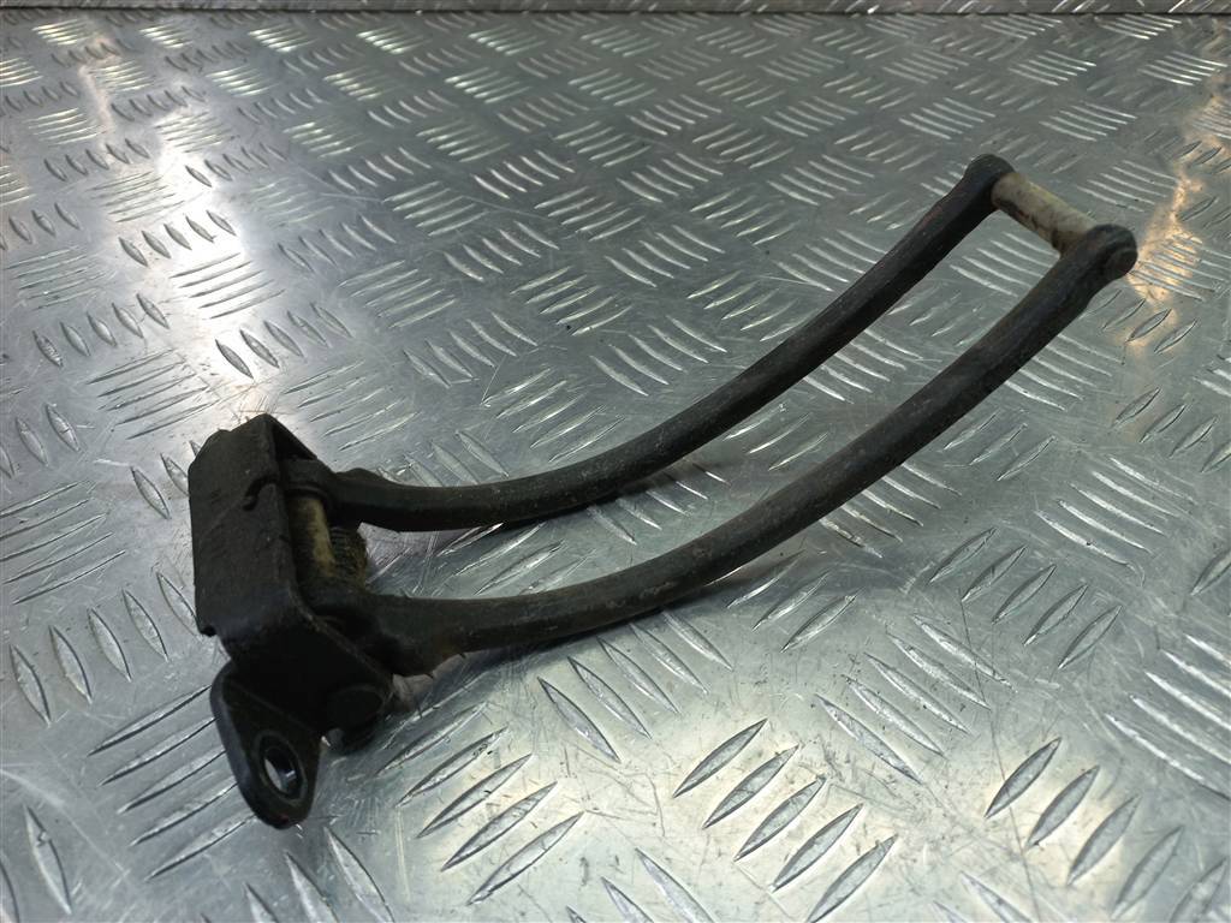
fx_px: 889
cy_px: 462
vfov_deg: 54.9
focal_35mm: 25
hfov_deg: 69.4
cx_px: 616
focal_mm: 4.6
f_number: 1.8
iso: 50
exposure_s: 1/50
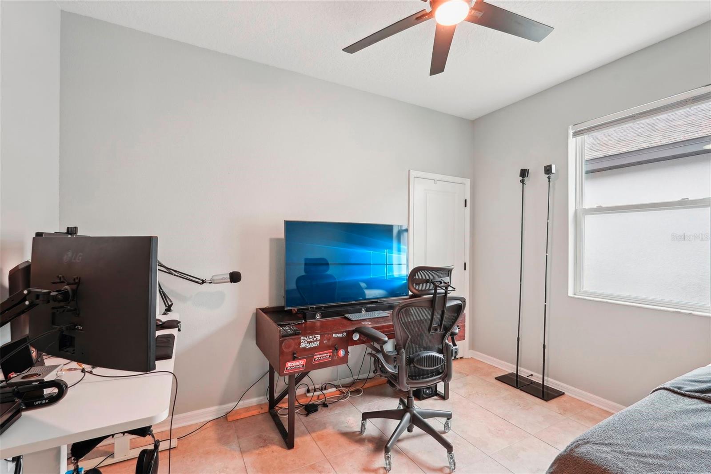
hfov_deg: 96.7
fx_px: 316
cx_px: 356
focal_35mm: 16
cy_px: 237
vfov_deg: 73.7
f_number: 8
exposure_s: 1/6
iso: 400
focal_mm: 16
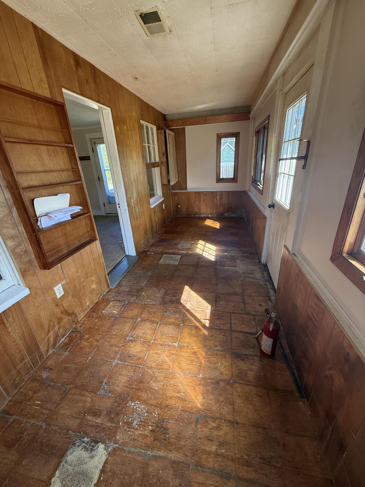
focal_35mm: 14
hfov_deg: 85.7
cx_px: 182
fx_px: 197
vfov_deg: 102.1
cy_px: 244
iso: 160
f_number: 2.2
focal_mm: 2.22
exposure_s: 1/99
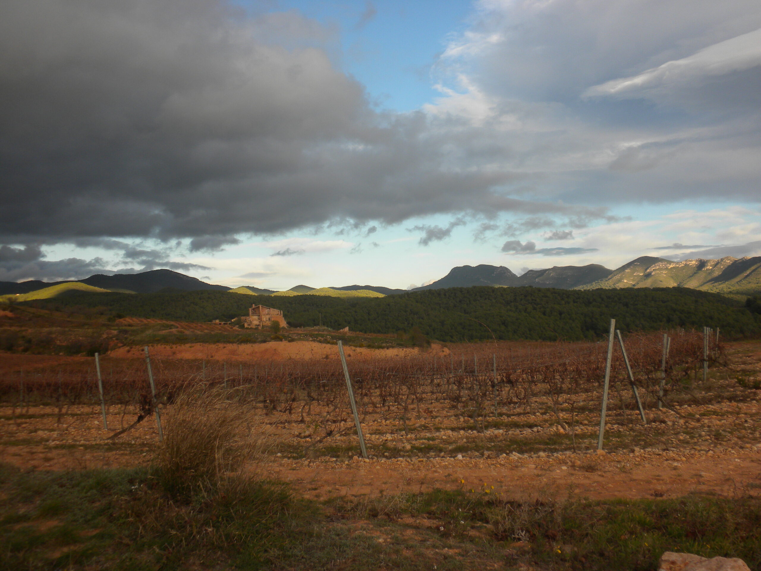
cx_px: 380
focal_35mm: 37
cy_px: 286
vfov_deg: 38.7
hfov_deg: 50.1
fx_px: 813
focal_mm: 6.6
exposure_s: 1/342
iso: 64
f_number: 3.5
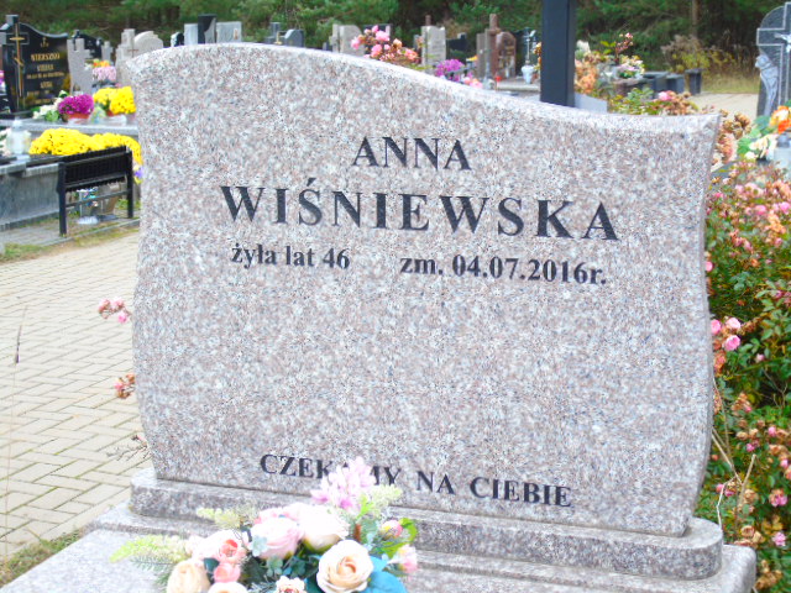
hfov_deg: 27.4
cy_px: 296
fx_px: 1622
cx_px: 396
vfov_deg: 20.7
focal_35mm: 71
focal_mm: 13
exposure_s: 1/30
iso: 100
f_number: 4.7
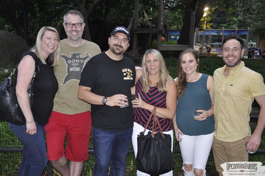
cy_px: 88
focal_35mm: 39
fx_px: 287
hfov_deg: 49.6
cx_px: 132
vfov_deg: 34.1
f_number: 4
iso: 400
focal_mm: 26
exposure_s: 1/60
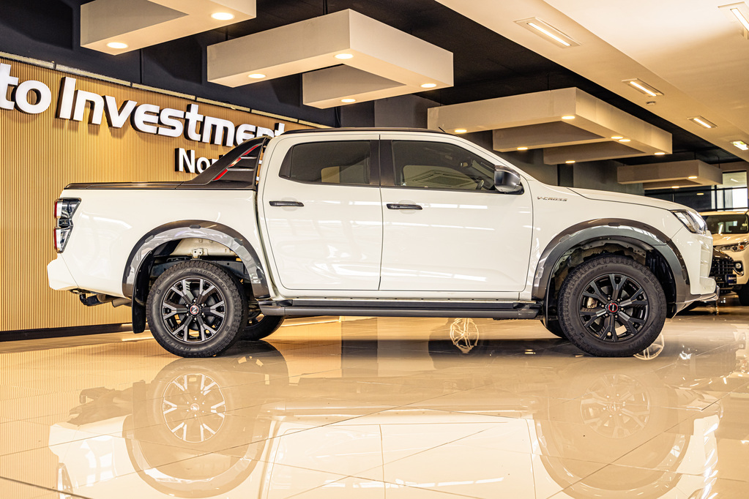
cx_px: 374
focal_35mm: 39
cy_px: 250
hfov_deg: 49.6
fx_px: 811
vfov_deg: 34.2
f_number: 4.5
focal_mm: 39
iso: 800
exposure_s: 1/125
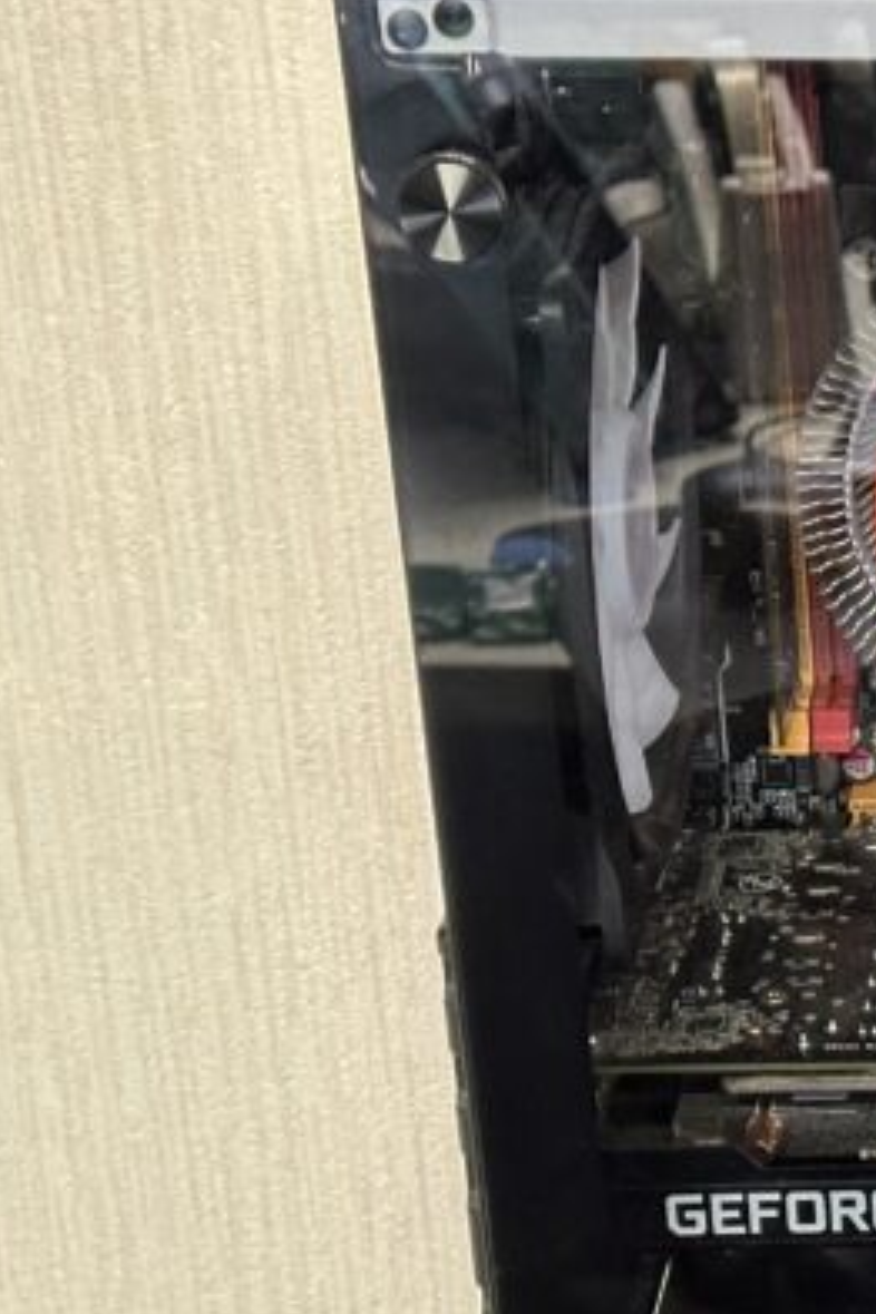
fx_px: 4745
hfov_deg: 10.0
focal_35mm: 130
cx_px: 1565
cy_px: 1057
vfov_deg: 15.7
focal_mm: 6.86
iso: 400
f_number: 1.78
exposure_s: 1/33
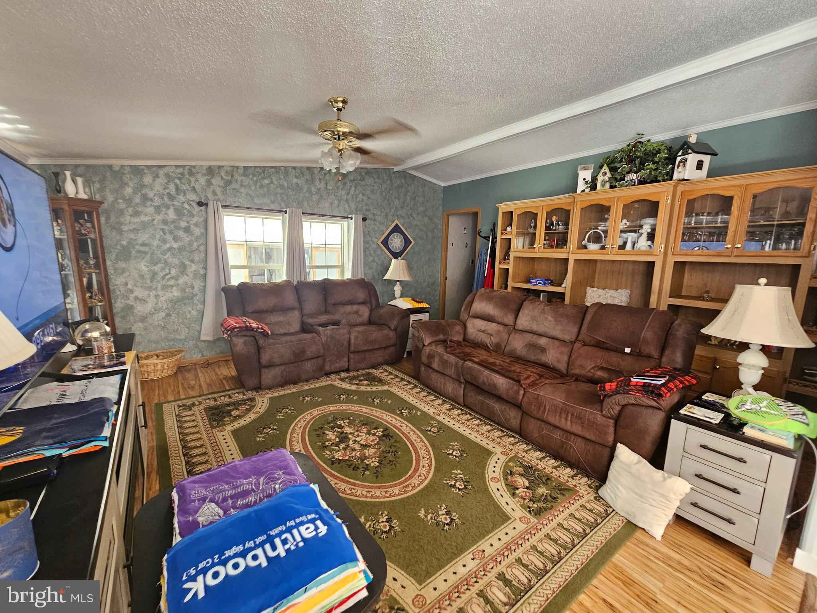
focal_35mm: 13
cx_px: 408
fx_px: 307
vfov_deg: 89.9
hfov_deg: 106.2
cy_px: 306
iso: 320
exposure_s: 1/40
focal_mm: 2.2
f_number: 2.2
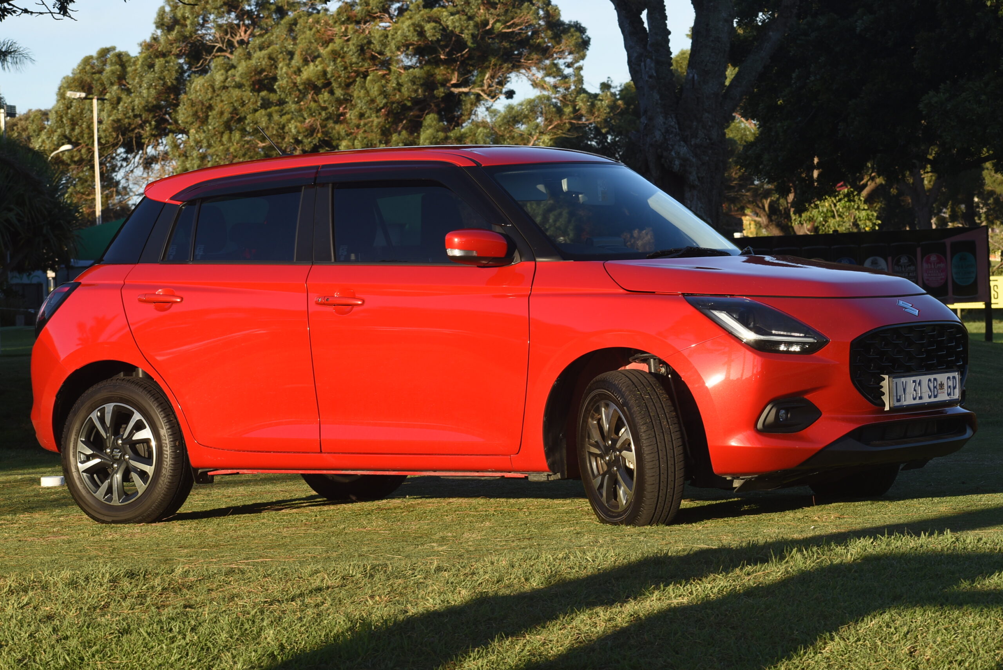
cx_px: 502
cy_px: 335
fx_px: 3597
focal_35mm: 129
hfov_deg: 15.9
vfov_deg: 10.6
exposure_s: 1/100
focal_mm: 86
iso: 100
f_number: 10
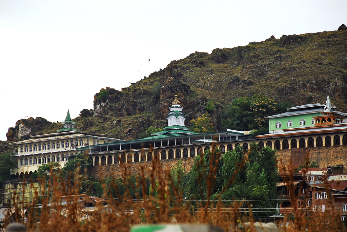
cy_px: 116
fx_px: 1520
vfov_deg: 8.7
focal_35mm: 158
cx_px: 174
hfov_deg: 13.0
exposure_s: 1/125
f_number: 6.3
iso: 100
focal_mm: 105
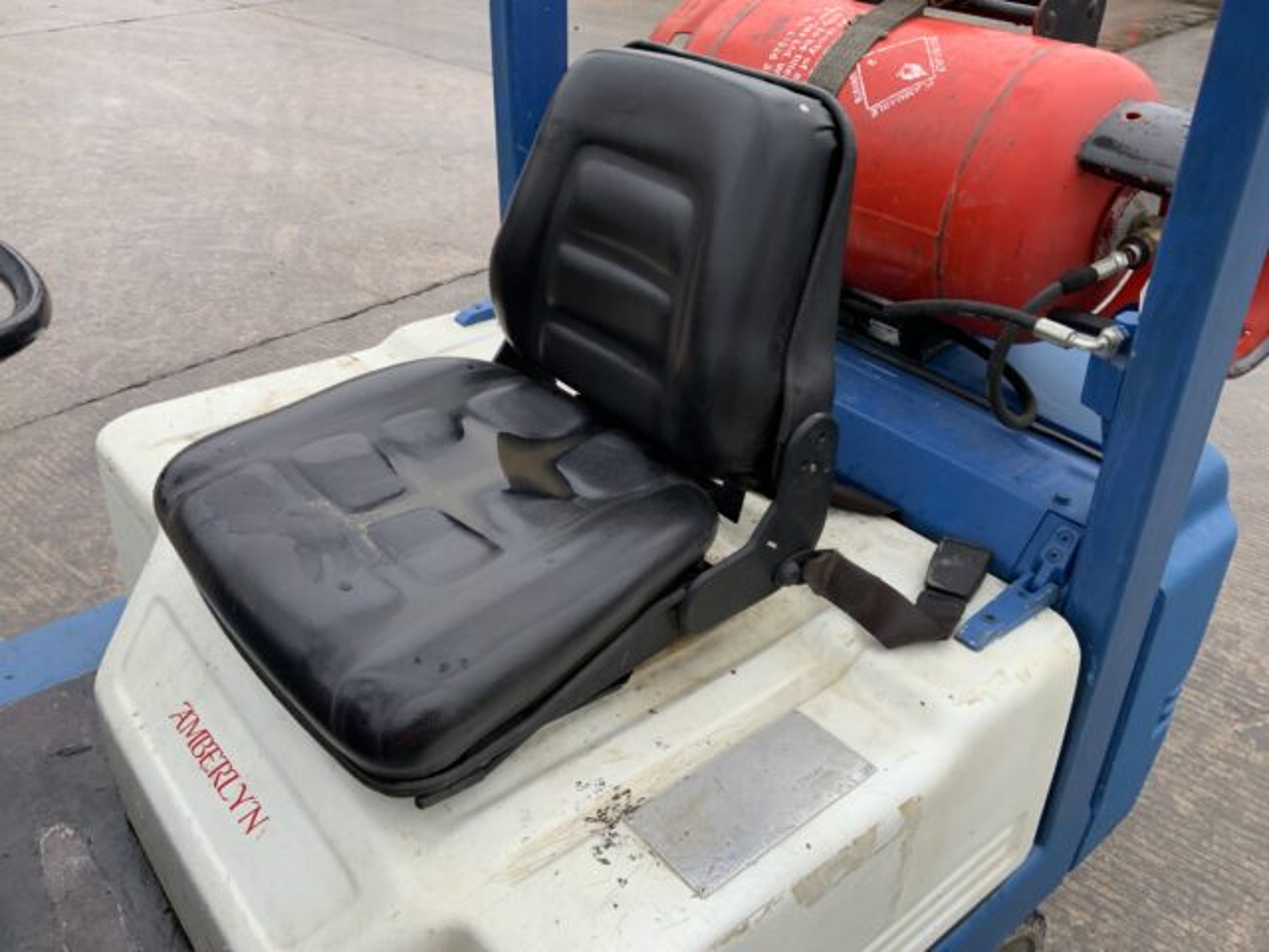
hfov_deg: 61.7
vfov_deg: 48.2
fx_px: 1063
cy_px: 476
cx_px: 634
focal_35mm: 29
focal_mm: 3
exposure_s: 1/122
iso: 20
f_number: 1.8
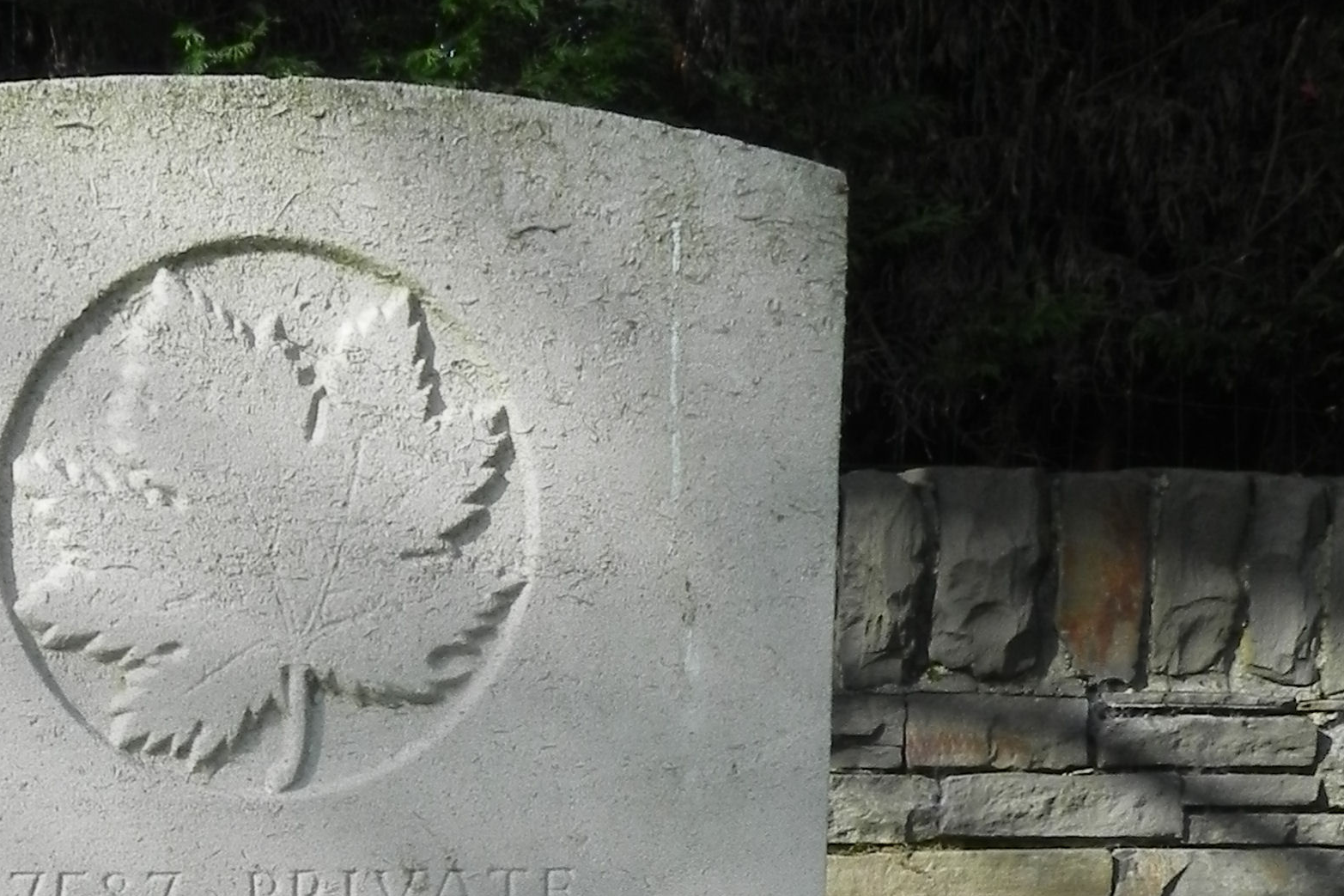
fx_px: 2986
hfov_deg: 24.9
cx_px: 251
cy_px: 1200
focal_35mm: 80
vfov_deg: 16.1
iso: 160
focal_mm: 5.9
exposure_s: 1/328
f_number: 7.1
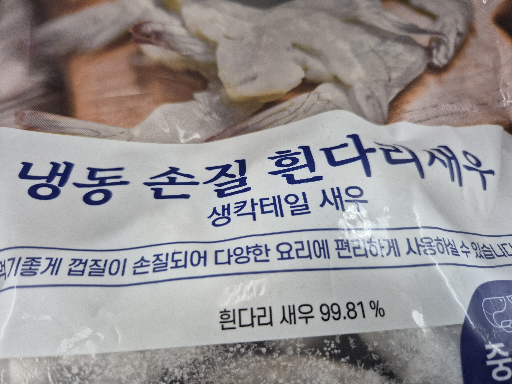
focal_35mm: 23
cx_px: 256
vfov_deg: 58.9
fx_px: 340
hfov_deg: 73.9
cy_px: 192
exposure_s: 1/120
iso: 64
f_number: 1.8
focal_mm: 5.4
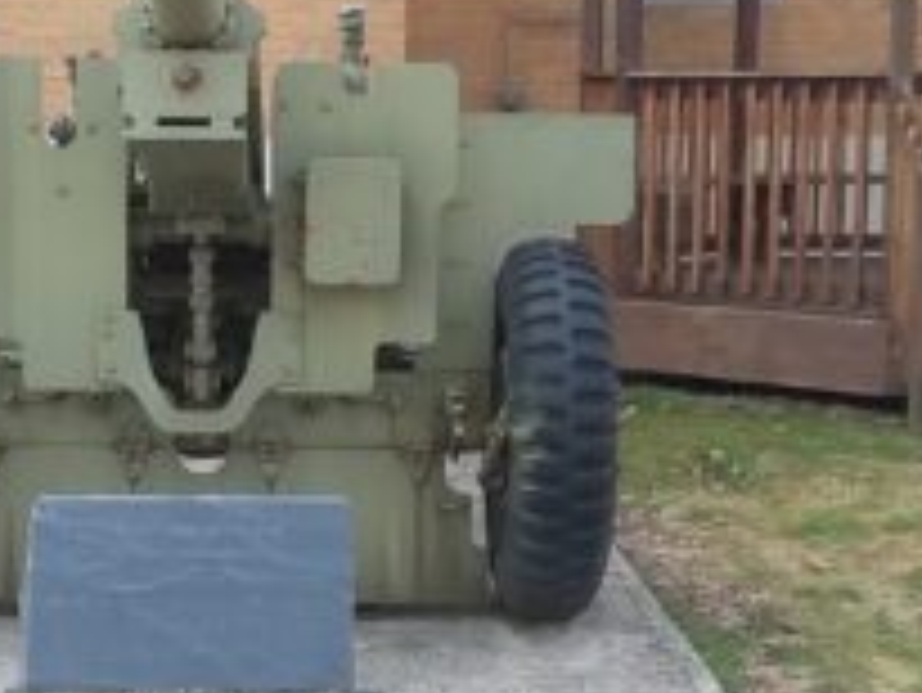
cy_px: 369
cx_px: 279
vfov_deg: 17.4
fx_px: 2265
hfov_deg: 22.9
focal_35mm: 85
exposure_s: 1/386
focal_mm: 2.47
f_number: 1.9
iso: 40
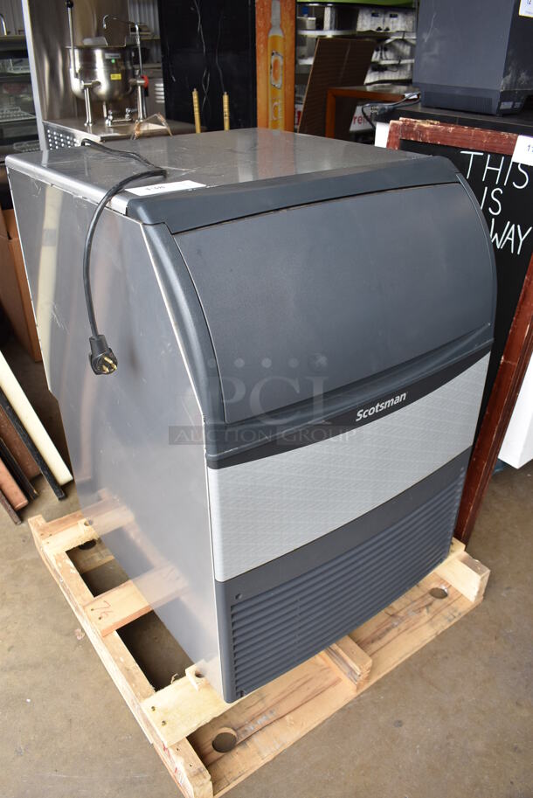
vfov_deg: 67.3
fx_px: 599
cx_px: 266
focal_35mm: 27
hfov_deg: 48.0
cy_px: 399
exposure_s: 1/125
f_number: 5.6
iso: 320
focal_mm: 18
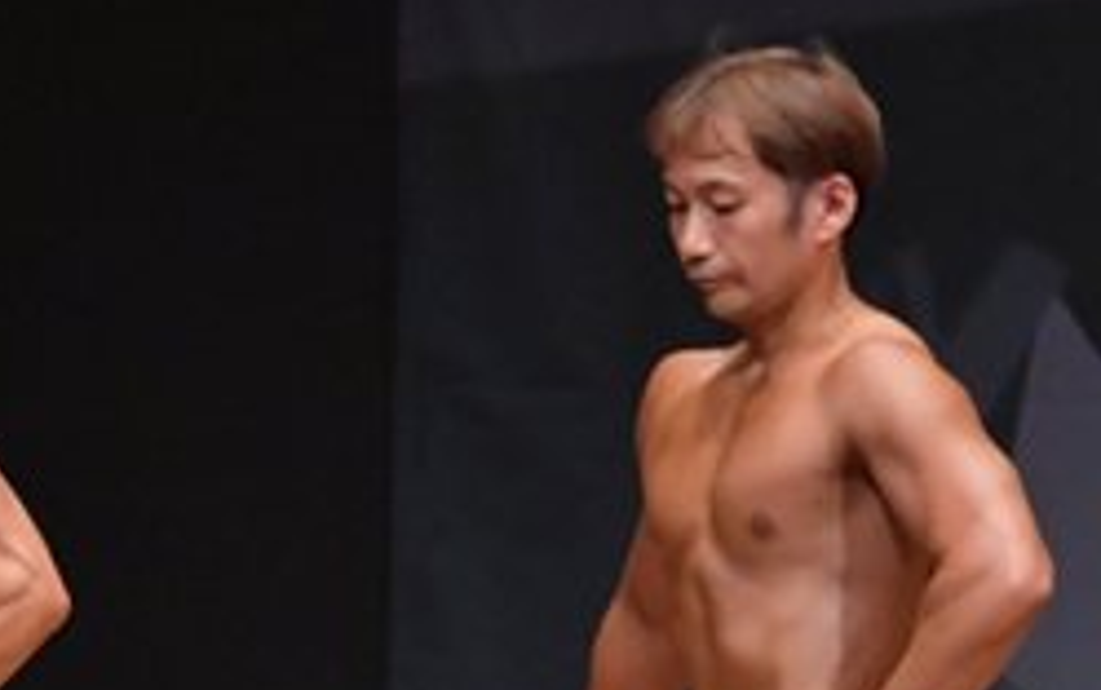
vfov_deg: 1.6
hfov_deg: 2.6
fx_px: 24231
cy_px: 832
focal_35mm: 807
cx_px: -436
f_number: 5.6
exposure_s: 1/400
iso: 6400
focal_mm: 170
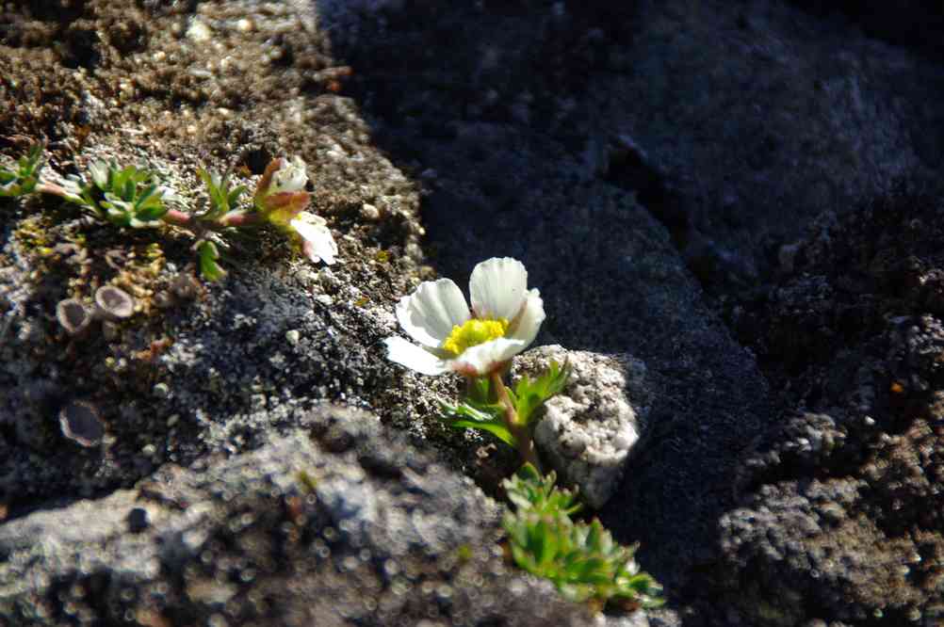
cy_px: 314
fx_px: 9824
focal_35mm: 375
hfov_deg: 5.5
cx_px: 472
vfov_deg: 3.7
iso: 100
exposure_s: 1/180
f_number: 6.3
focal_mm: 250
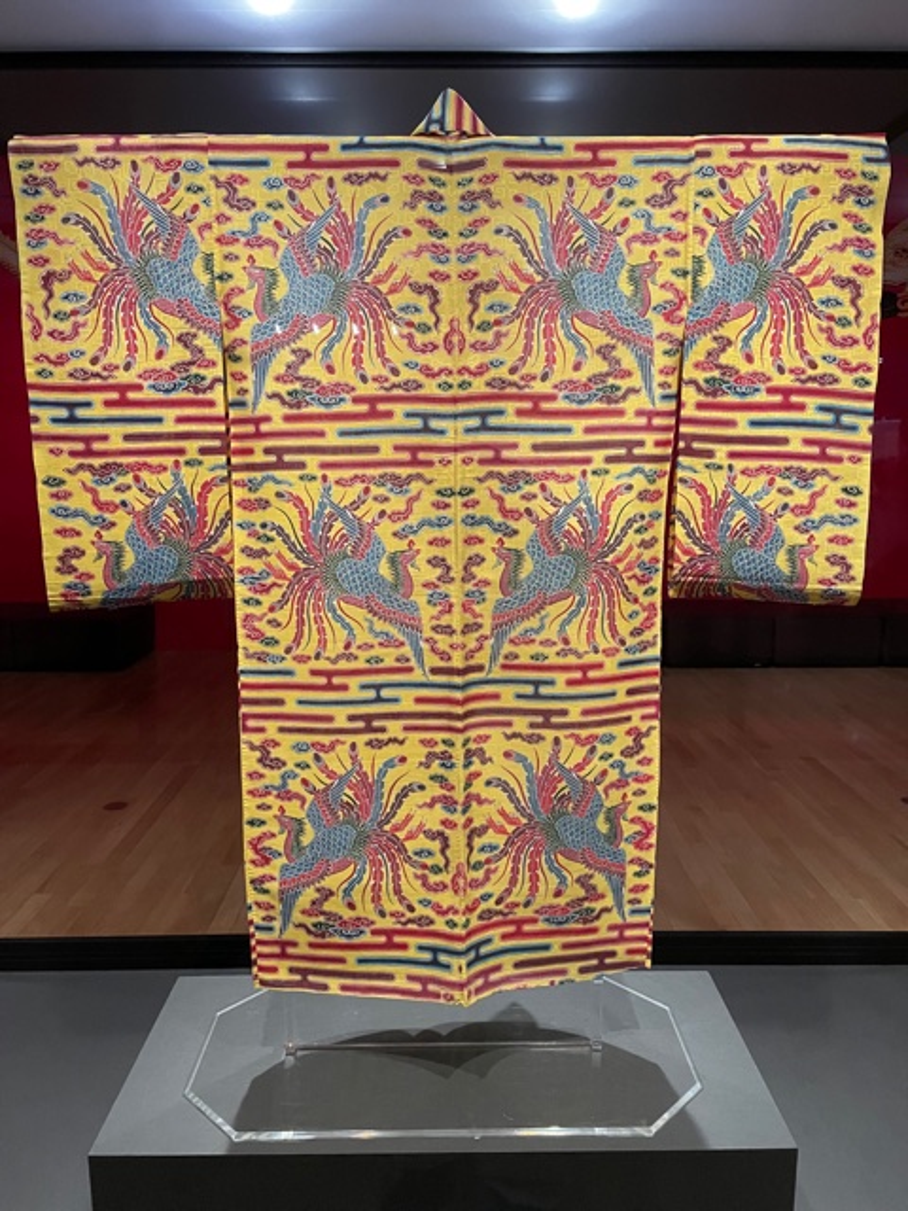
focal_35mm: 26
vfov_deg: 67.3
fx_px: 909
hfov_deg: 53.1
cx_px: 454
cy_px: 606
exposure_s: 1/33
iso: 500
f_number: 1.6
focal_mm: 4.2
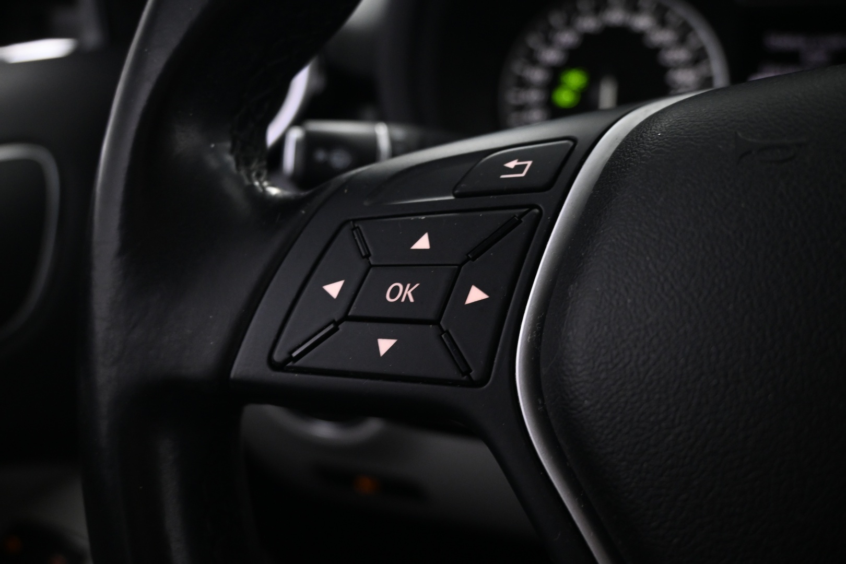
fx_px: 723
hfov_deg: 60.7
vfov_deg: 42.6
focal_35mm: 31
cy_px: 282
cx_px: 423
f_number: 3.8
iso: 1600
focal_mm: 20.5
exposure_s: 1/13
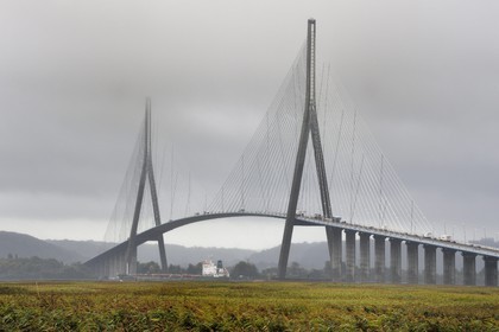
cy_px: 166
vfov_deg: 7.6
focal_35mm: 180
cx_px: 250
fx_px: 2495
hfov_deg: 11.4
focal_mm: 180
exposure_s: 1/125
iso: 400
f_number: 11
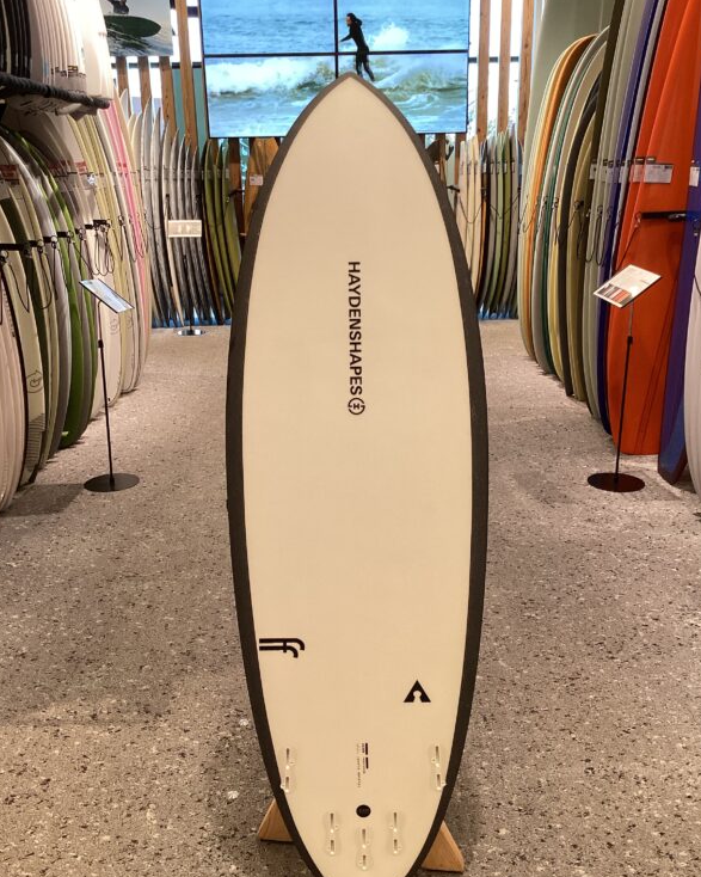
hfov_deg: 44.5
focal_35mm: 33
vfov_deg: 54.2
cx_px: 350
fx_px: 856
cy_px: 471
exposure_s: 1/60
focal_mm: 3.3
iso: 64
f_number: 2.4
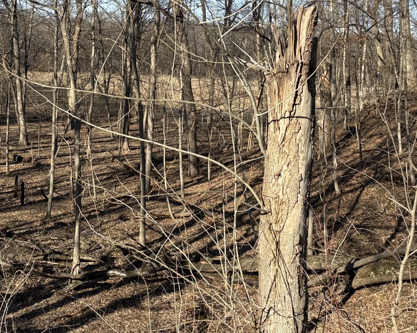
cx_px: 169
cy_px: 90
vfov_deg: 26.0
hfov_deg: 32.4
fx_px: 716
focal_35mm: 58
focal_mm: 5.96
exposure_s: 1/1751
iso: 50
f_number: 1.6
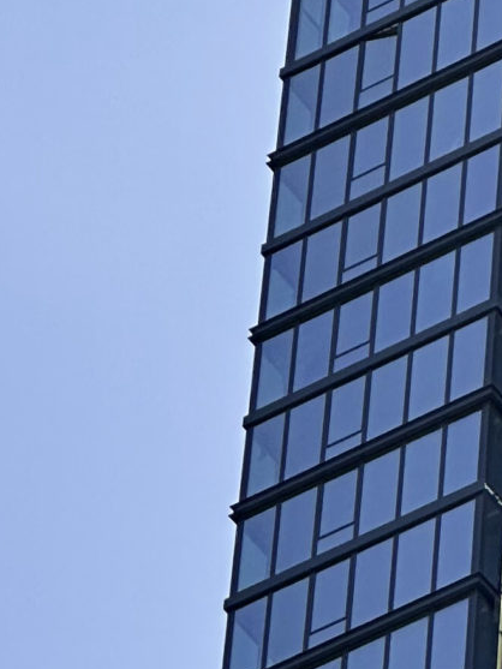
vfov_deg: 5.6
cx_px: 773
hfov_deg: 4.2
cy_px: 675
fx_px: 6842
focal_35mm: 354
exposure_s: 1/968
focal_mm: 9
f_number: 2.8
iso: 32
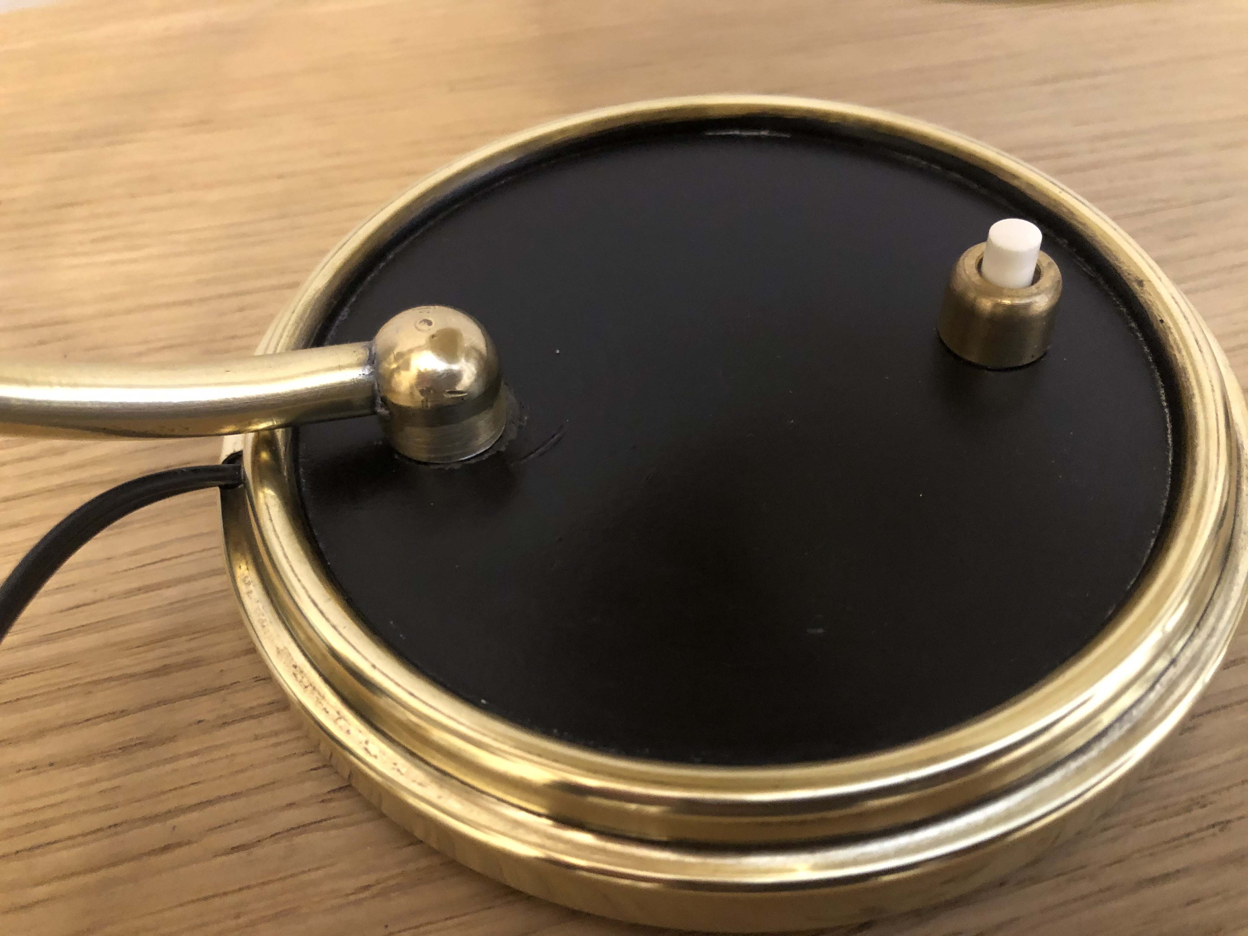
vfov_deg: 49.7
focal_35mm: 28
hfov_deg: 63.4
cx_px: 624
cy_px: 468
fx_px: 1009
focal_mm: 3.99
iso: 125
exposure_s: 1/4
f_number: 1.8
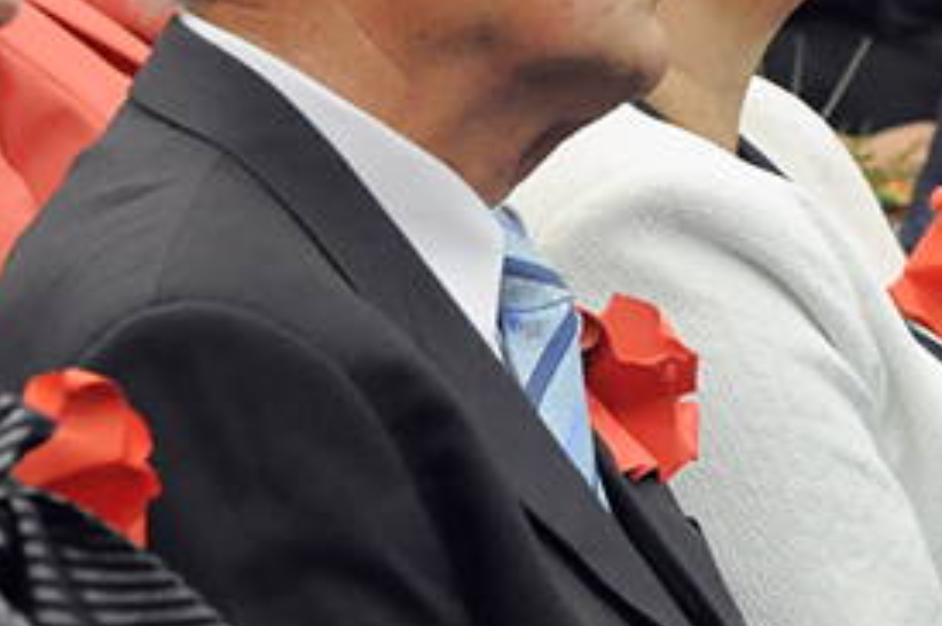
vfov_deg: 4.2
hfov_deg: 6.3
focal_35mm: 326
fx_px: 8520
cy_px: 136
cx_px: 605
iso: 2500
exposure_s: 1/80
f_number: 5.6
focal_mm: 70
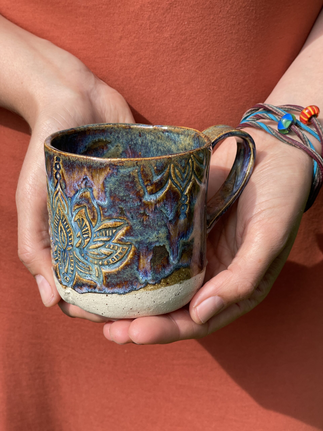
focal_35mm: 52
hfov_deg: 28.0
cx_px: 162
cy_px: 216
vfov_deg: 36.8
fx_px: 647
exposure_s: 1/571
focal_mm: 6
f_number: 2
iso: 32
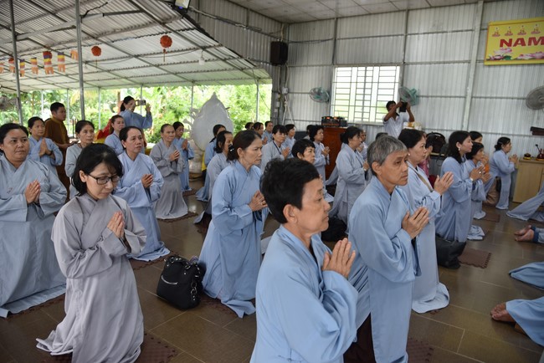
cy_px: 182
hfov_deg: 73.7
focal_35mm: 24
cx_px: 272
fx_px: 363
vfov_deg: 53.2
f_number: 4
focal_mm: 24
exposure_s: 1/60
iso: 400
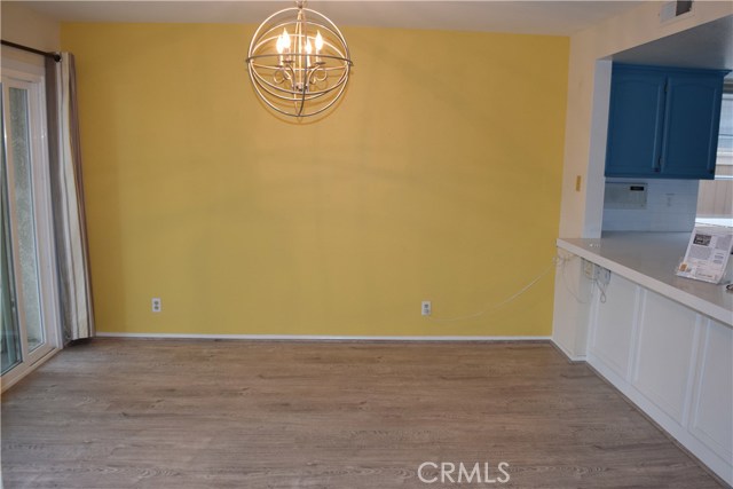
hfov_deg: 67.4
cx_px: 366
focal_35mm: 27
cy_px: 244
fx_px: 550
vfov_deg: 48.0
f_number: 5.6
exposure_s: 1/125
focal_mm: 18
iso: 800
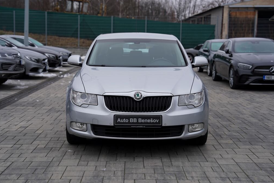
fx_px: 495
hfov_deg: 31.0
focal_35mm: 65
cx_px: 137
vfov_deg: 20.9
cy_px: 91
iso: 100
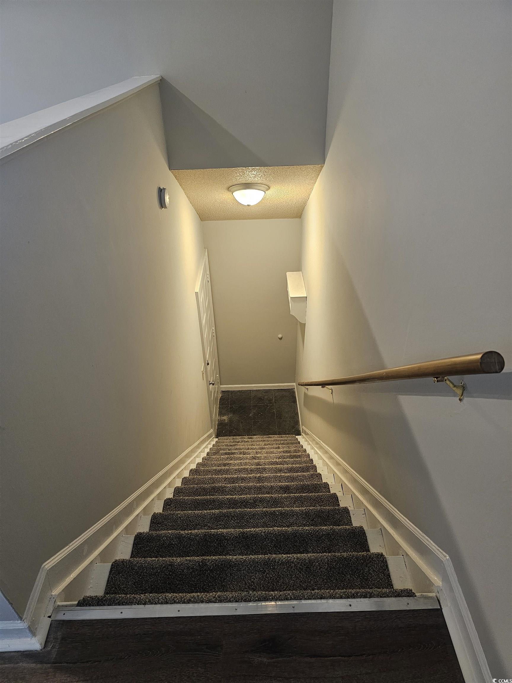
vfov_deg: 73.9
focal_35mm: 23
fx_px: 454
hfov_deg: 58.9
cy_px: 342
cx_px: 256
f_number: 1.7
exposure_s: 1/60
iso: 640
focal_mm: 6.3
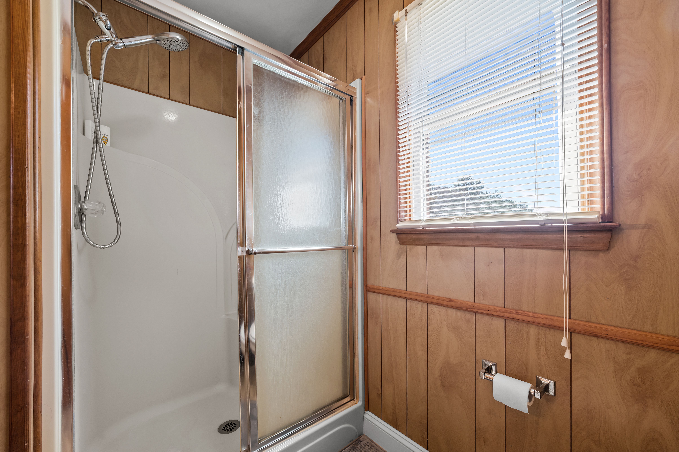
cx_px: 340
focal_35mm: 14
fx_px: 264
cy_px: 226
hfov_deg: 104.3
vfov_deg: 81.1
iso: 250
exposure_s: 1/10
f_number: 8
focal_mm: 14
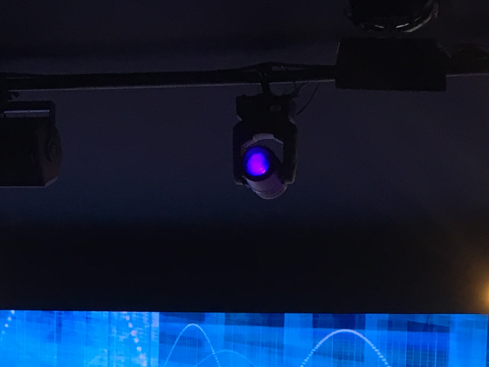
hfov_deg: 20.2
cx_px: 316
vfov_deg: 14.0
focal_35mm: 97
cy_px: 595
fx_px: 1370
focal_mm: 4.15
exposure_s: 1/33
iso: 40
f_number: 2.2
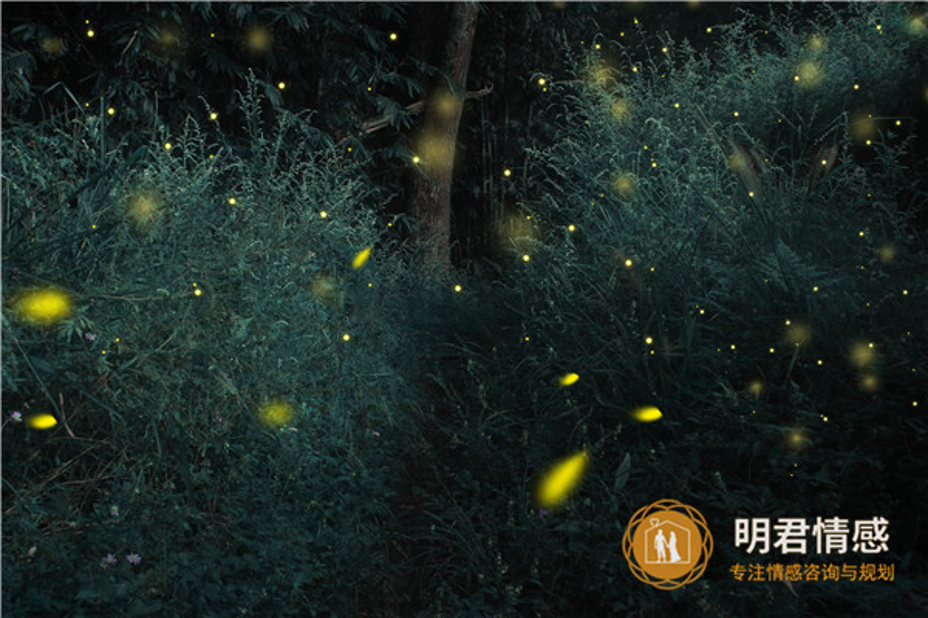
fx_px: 928
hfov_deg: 53.1
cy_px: 309
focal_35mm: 36
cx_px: 464
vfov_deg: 36.9
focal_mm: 24
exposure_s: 1/250
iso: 200
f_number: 8
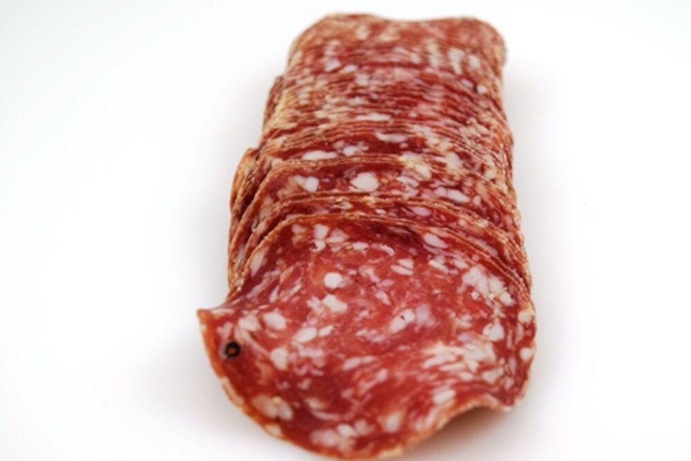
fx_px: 835
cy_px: 230
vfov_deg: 30.8
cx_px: 346
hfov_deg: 45.0
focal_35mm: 44
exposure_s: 1/125
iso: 320
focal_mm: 29
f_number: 5.6
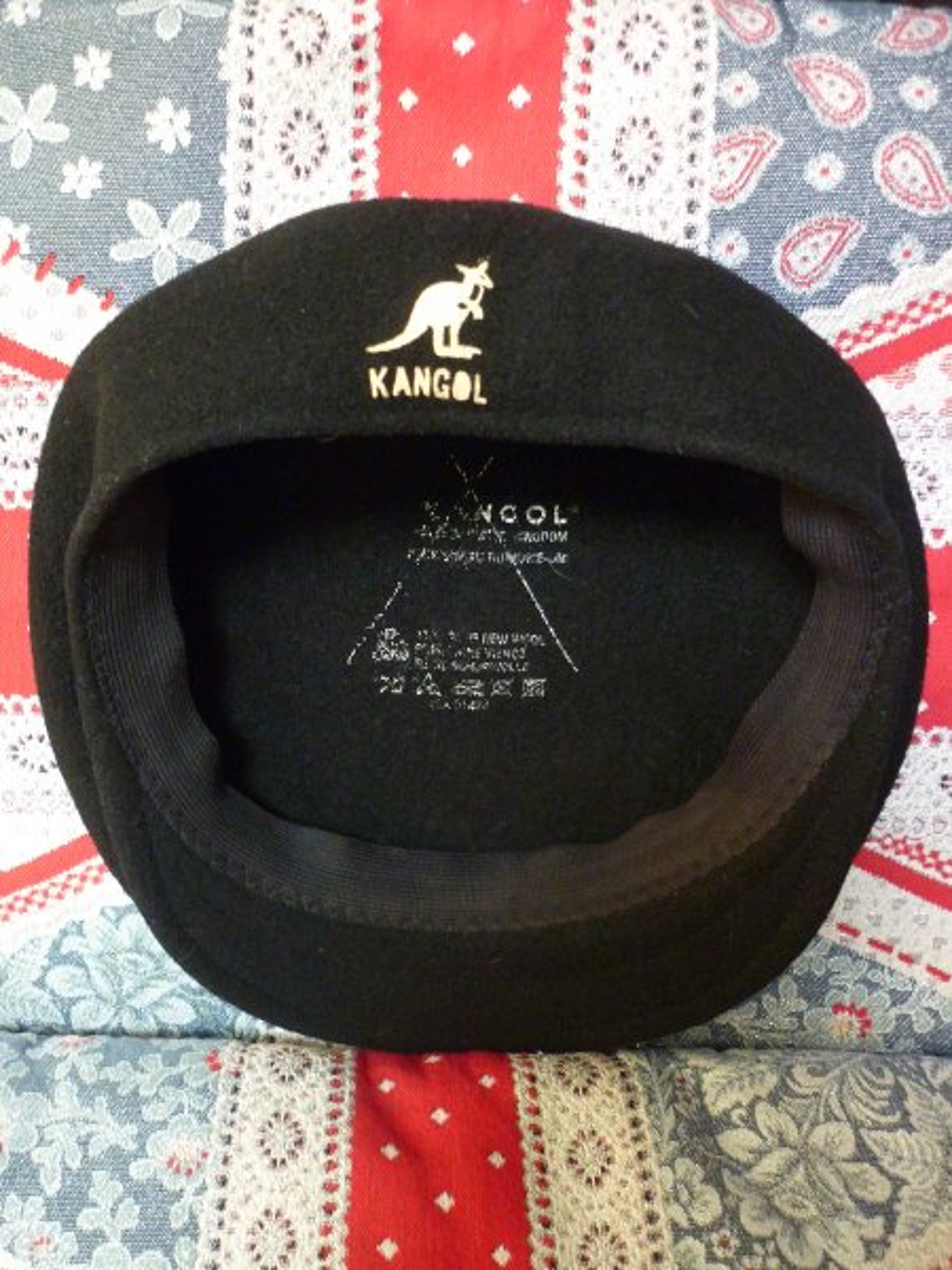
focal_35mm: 33
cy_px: 635
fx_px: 1210
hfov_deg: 42.9
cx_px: 476
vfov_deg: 55.4
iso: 400
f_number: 2.8
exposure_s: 1/8
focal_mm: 5.5
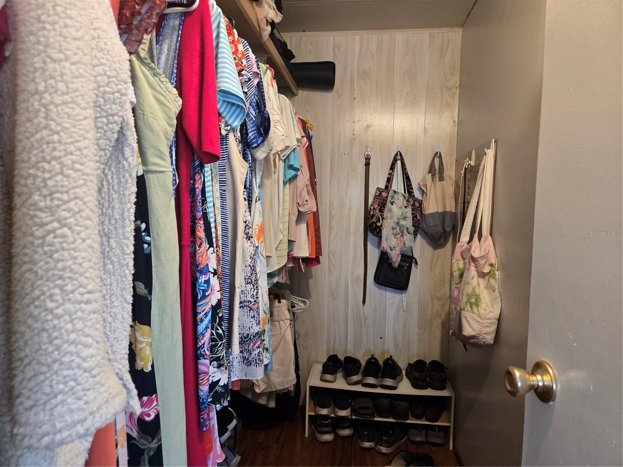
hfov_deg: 73.9
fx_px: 414
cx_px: 312
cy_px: 234
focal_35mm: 23
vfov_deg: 58.9
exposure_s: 1/120
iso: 500
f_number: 1.8
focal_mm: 5.4
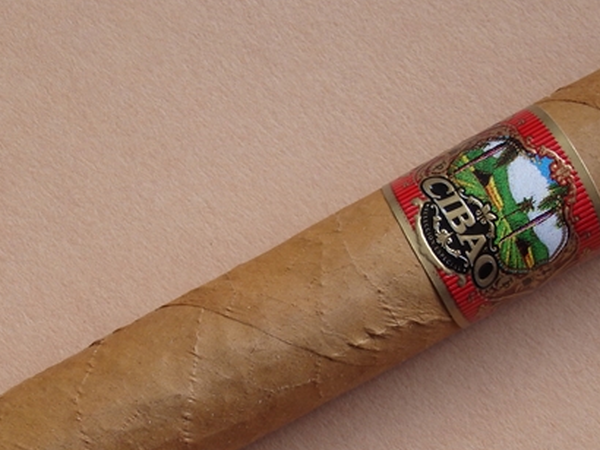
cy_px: 314
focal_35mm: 117
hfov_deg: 16.8
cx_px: 299
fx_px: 2029
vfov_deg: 12.7
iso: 125
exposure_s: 1/50
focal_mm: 10.8
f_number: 4.2
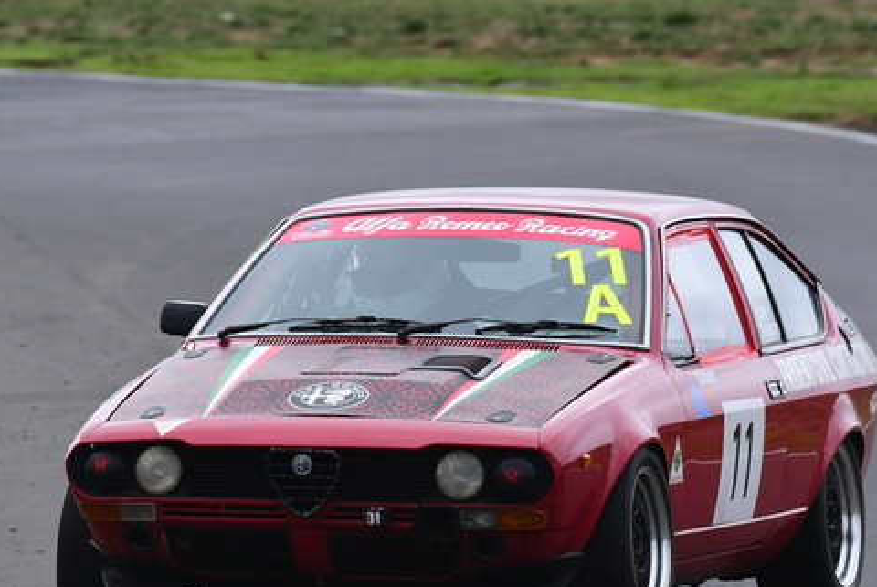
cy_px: 309
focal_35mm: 1249
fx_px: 30454
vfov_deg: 1.1
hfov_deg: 1.6
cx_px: 517
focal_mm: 500
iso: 640
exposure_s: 1/640
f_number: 10
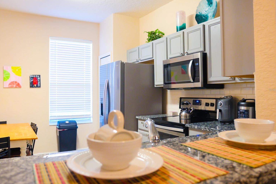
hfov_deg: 65.5
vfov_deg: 46.4
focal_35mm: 28
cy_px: 90
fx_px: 215
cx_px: 142
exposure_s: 1/80
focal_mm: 18
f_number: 2.5
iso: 1250
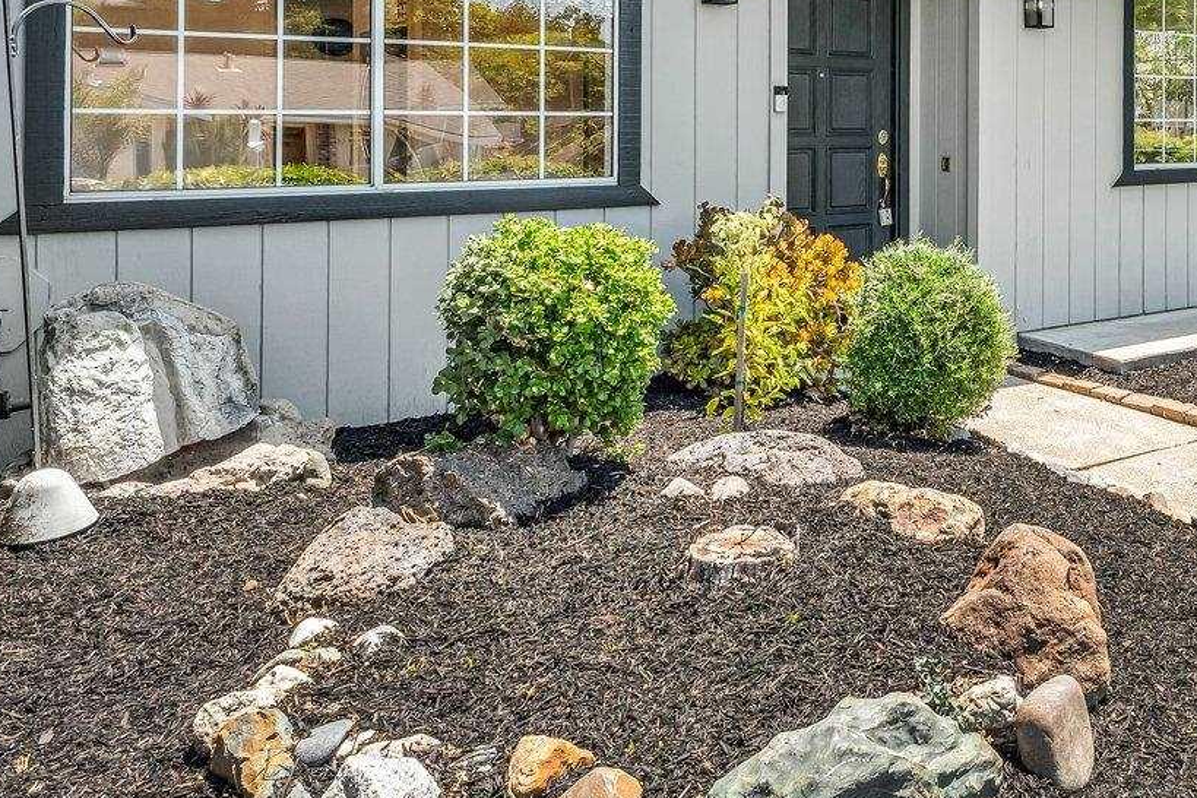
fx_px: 1164
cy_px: 97
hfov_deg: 44.6
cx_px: 1242
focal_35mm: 35
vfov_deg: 35.8
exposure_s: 1/160
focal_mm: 14
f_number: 9
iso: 100
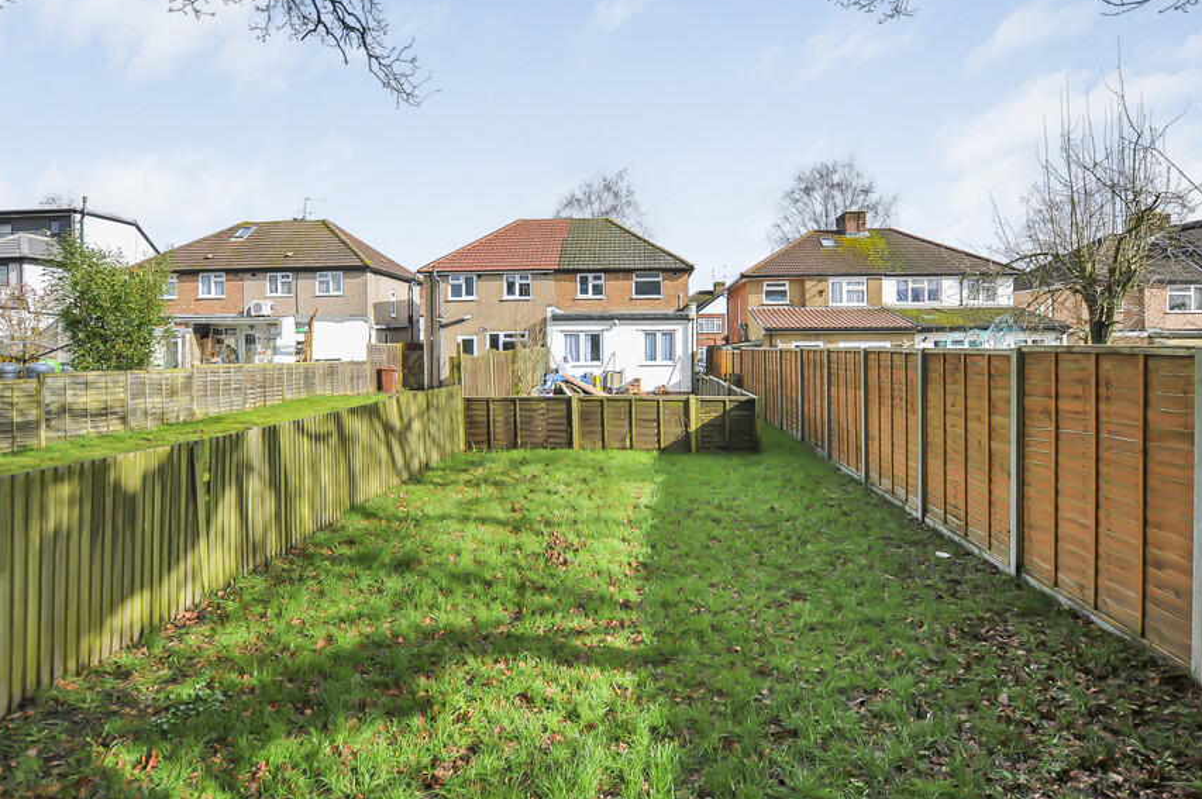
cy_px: 368
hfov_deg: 90.0
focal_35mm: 18
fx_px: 600
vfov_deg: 67.2
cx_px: 575
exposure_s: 1/400
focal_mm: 10
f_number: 5.6
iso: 200
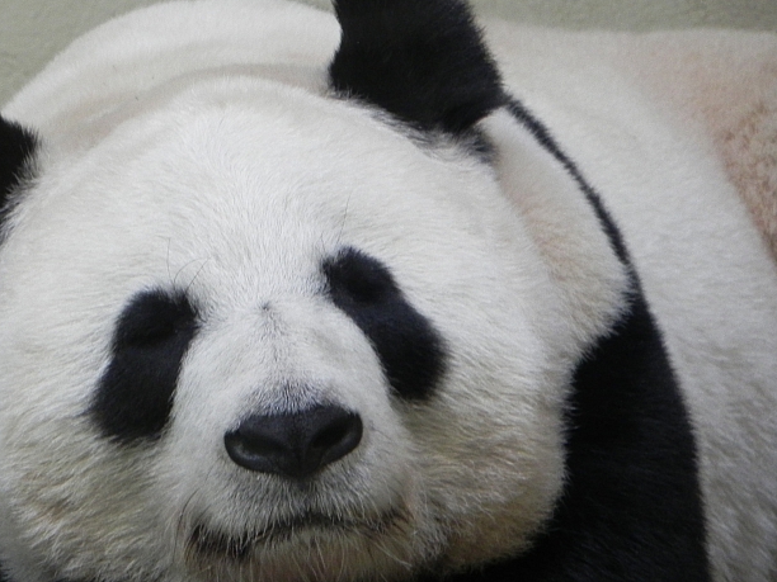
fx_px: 12480
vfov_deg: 2.7
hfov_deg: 3.6
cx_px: 296
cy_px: 321
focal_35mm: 556
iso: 400
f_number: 5
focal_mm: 75.7
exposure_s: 1/24.4
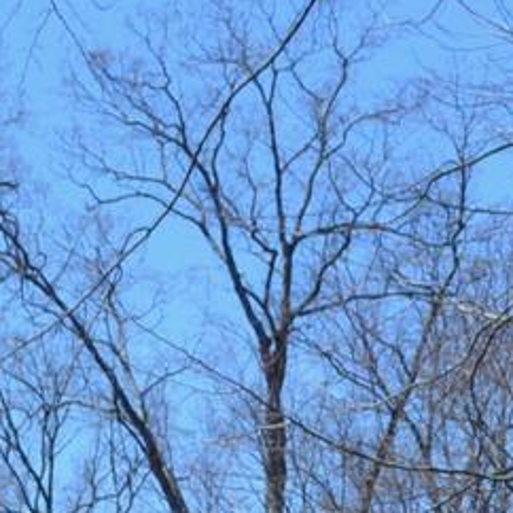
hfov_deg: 7.4
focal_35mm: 237
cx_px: 201
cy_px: 1290
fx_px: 3974
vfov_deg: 6.9
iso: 100
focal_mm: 22
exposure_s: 1/200
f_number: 7.1
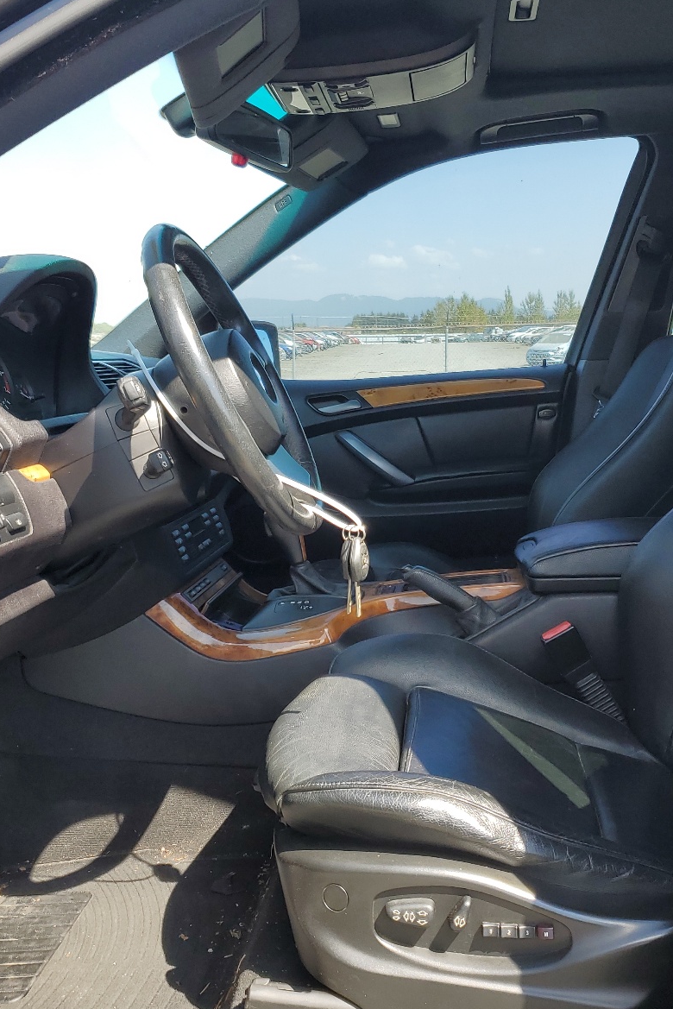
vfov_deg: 51.9
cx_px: 343
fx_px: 1037
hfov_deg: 36.0
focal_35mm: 37
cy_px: 511
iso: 50
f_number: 1.5
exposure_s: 1/526
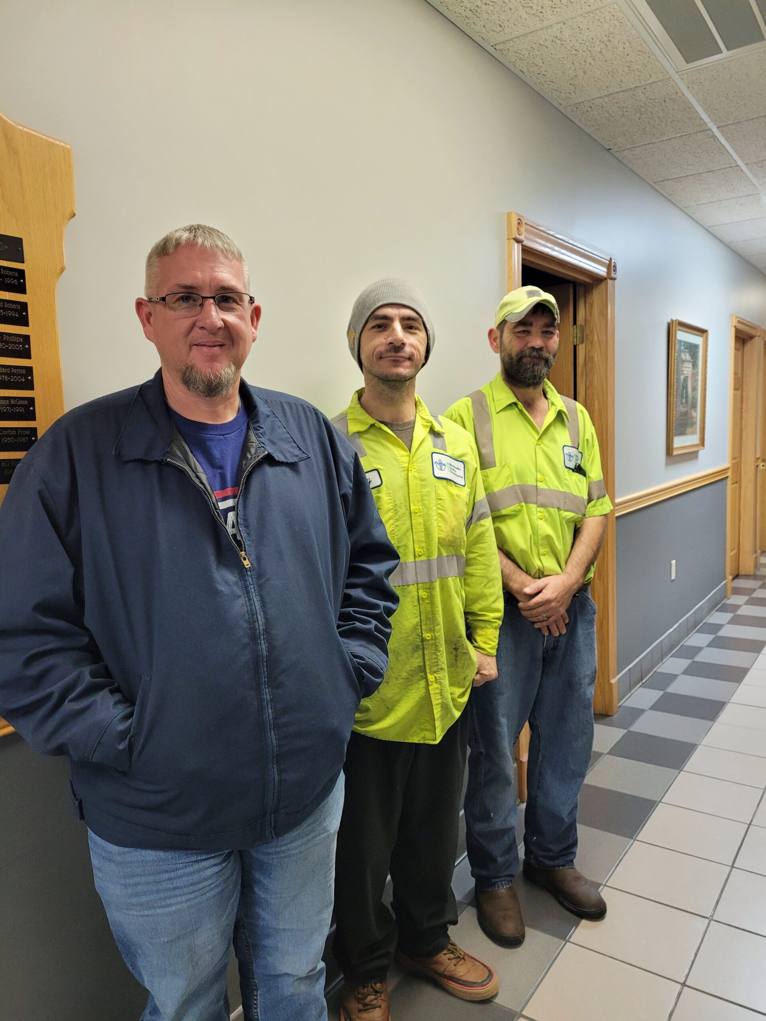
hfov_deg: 53.1
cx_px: 383
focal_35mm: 26
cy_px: 510
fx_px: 767
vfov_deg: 67.3
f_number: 1.8
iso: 200
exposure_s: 1/59.2
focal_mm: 5.4
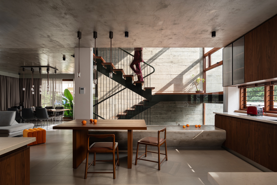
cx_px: 138
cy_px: 92
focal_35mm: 19
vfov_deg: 64.6
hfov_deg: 86.9
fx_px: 146
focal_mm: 19
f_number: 7.1
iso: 160
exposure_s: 1/6
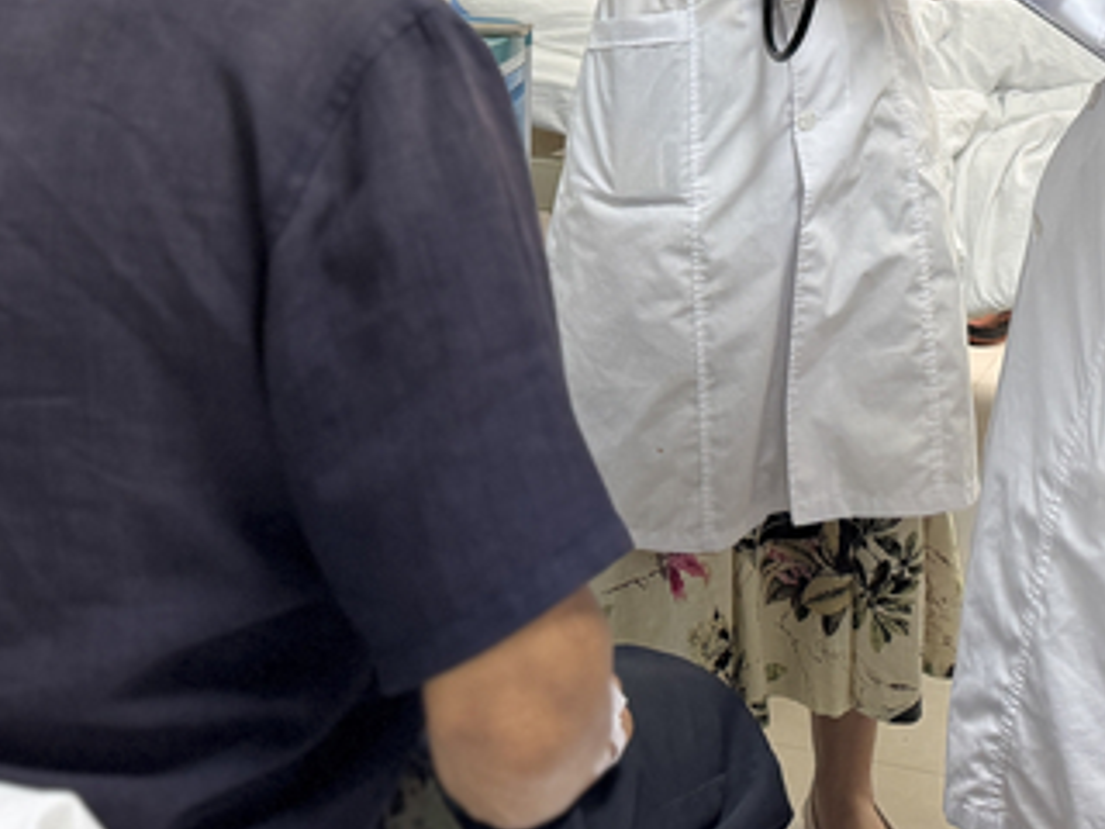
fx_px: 1915
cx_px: 884
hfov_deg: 31.4
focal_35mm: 60
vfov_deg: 22.6
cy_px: -145
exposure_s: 1/105
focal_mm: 6.76
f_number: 1.78
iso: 200
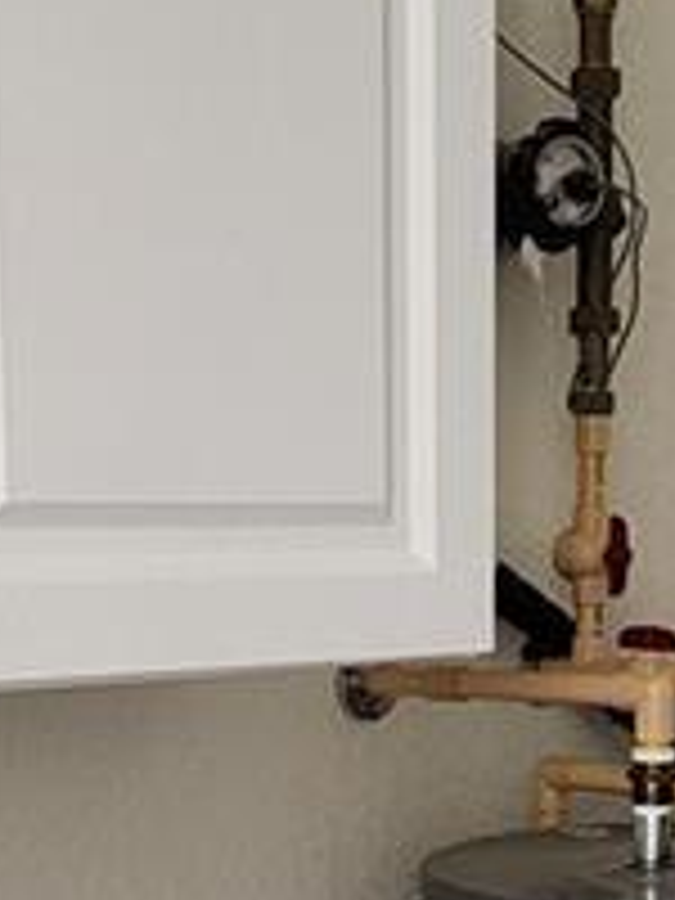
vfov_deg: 23.9
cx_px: 441
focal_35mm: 78
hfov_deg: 18.9
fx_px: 2028
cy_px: 914
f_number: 2.2
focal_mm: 2.2
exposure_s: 1/30
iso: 500
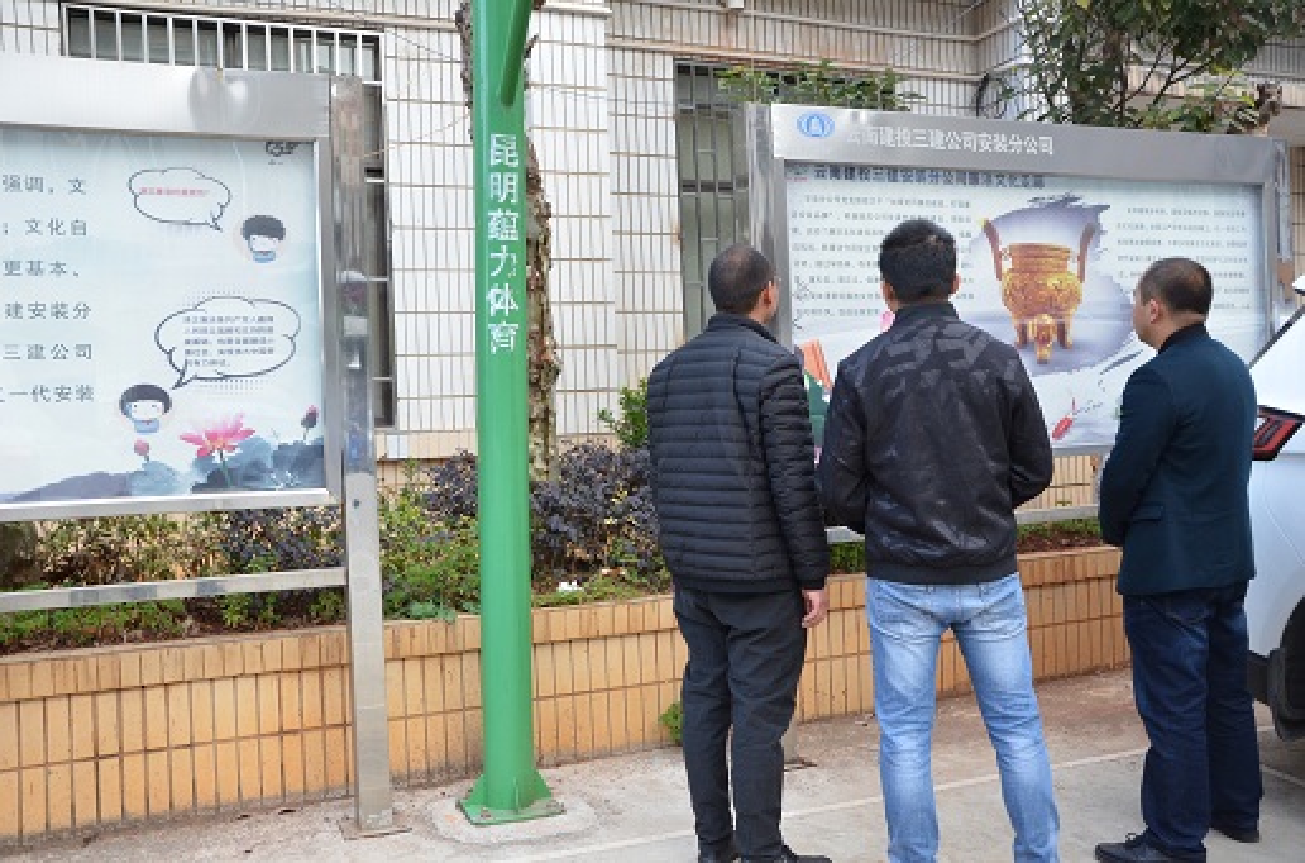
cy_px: 432
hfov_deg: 57.4
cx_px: 652
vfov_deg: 39.7
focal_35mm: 33
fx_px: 1193
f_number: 5.6
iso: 800
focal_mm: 22
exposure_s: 1/125
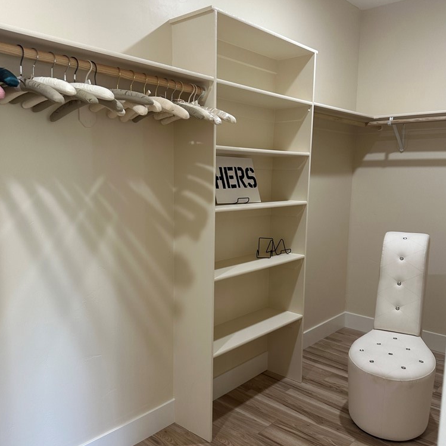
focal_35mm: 29
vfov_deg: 55.6
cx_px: 225
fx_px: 423
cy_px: 241
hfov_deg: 55.6
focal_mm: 6.86
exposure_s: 1/60
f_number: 1.78
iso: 125
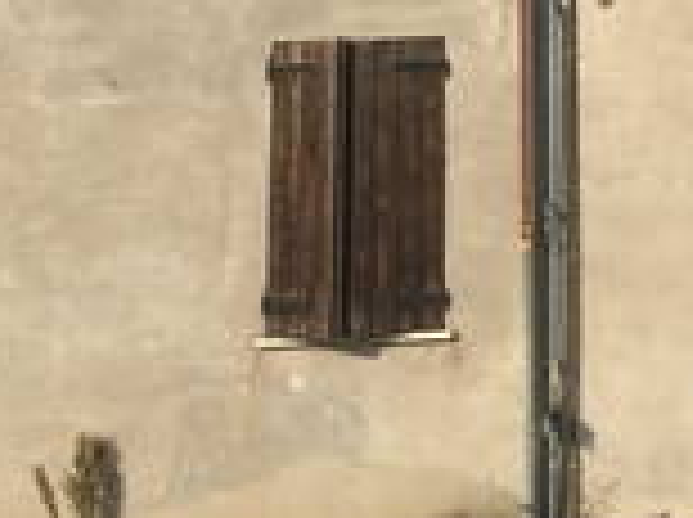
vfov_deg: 21.2
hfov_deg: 26.2
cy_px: 68
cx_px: 783
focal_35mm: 68
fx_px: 1359
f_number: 2.2
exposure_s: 1/2198
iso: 32
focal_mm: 4.15
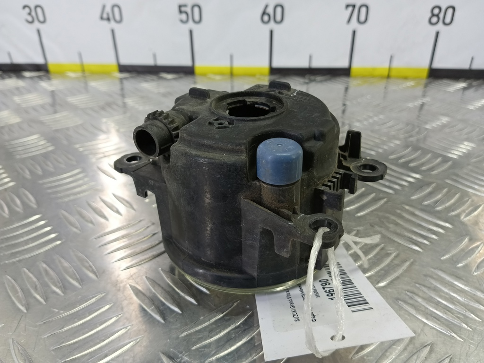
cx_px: 242
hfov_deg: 73.9
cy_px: 182
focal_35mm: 23
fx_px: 322
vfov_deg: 58.9
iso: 150
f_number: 1.6
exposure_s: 1/50
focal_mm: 4.11
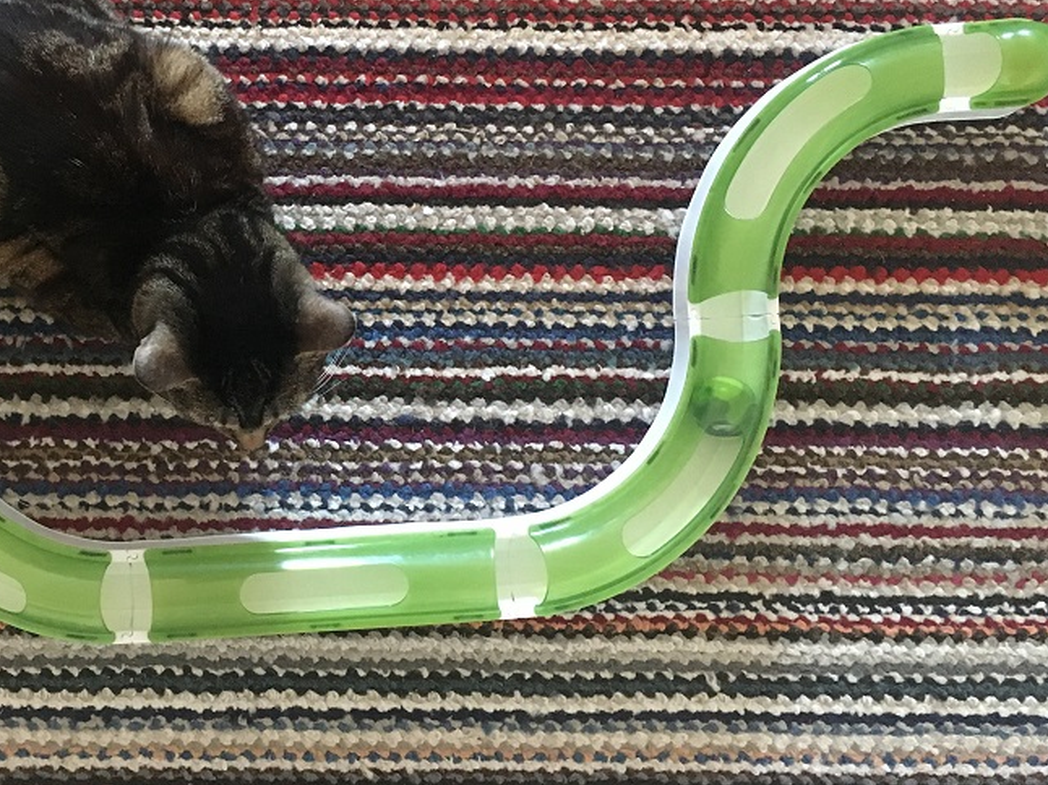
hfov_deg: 40.2
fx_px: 1392
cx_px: 274
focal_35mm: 46
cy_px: 247
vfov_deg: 31.2
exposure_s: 1/15
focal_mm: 4.15
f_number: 2.2
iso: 500
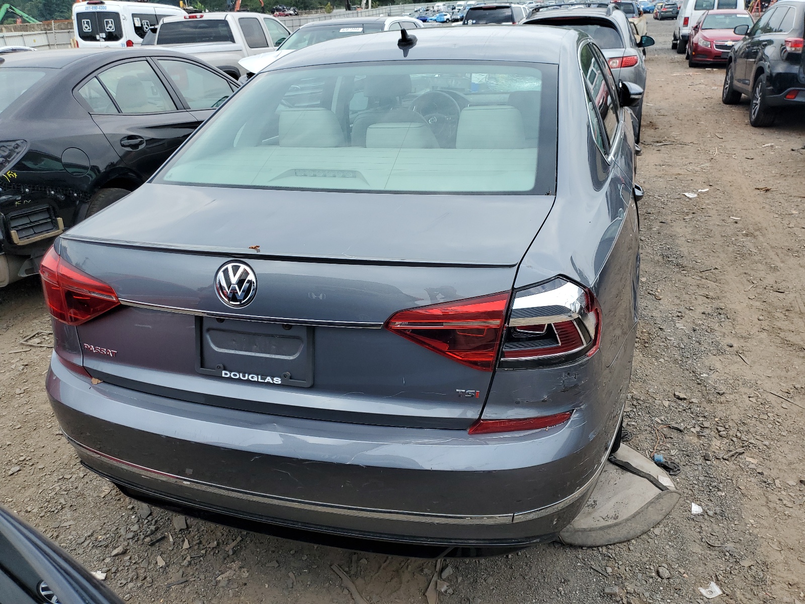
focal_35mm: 26
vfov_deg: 53.1
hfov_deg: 67.3
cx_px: 402
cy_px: 302
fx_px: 605
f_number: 1.5
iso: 50
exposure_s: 1/1429
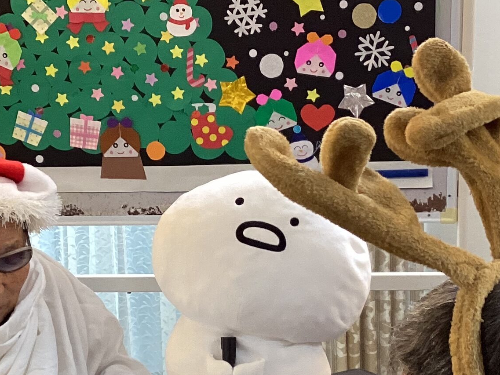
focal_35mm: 89
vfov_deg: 16.5
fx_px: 1286
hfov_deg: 22.0
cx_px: 199
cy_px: 263
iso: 125
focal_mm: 3.3
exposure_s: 1/50
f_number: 2.4
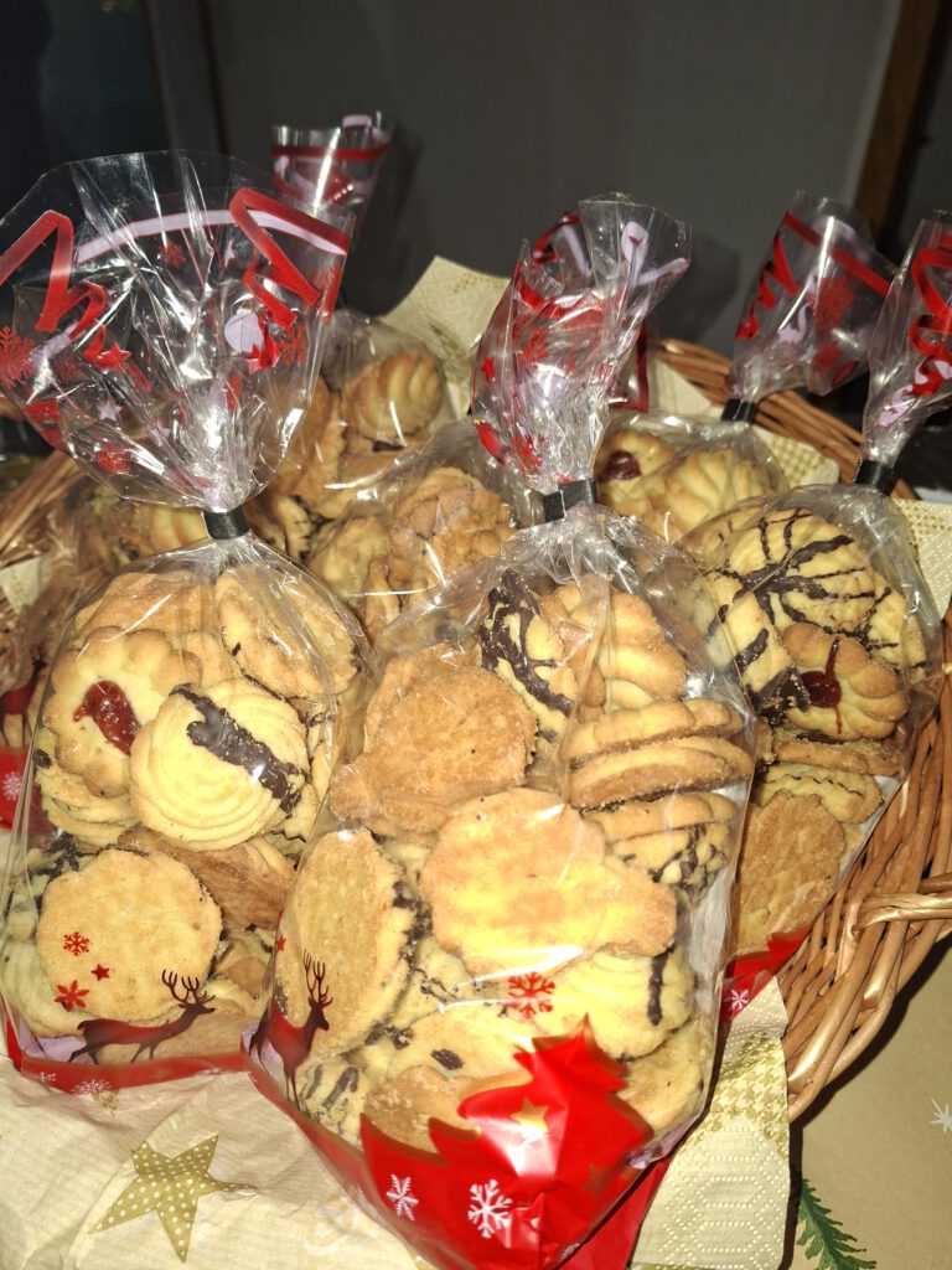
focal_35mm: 23
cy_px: 635
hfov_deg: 58.9
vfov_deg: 73.9
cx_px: 476
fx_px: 843
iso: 160
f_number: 1.8
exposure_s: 1/100
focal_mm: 5.54
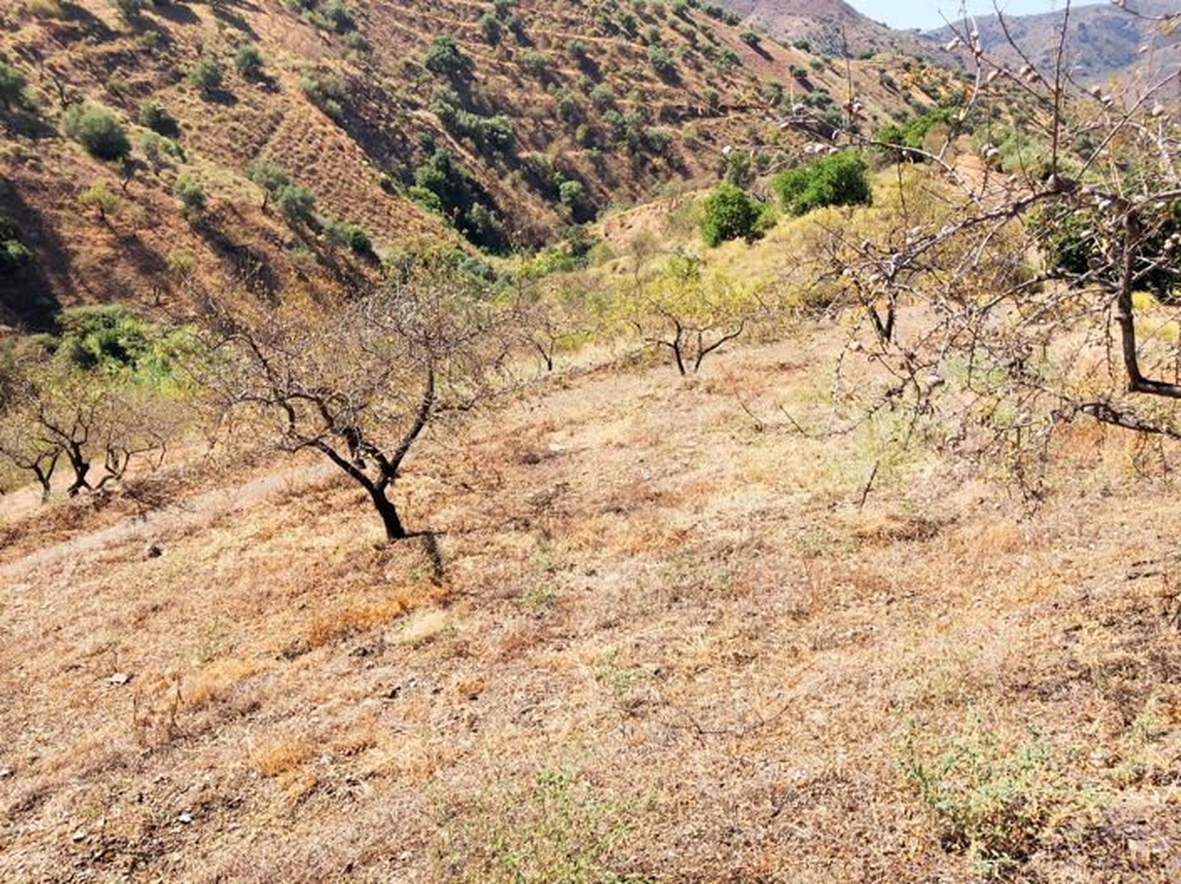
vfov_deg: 49.7
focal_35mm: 28
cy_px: 442
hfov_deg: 63.5
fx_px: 955
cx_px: 590
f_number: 1.8
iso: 20
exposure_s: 1/1372
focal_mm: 3.99
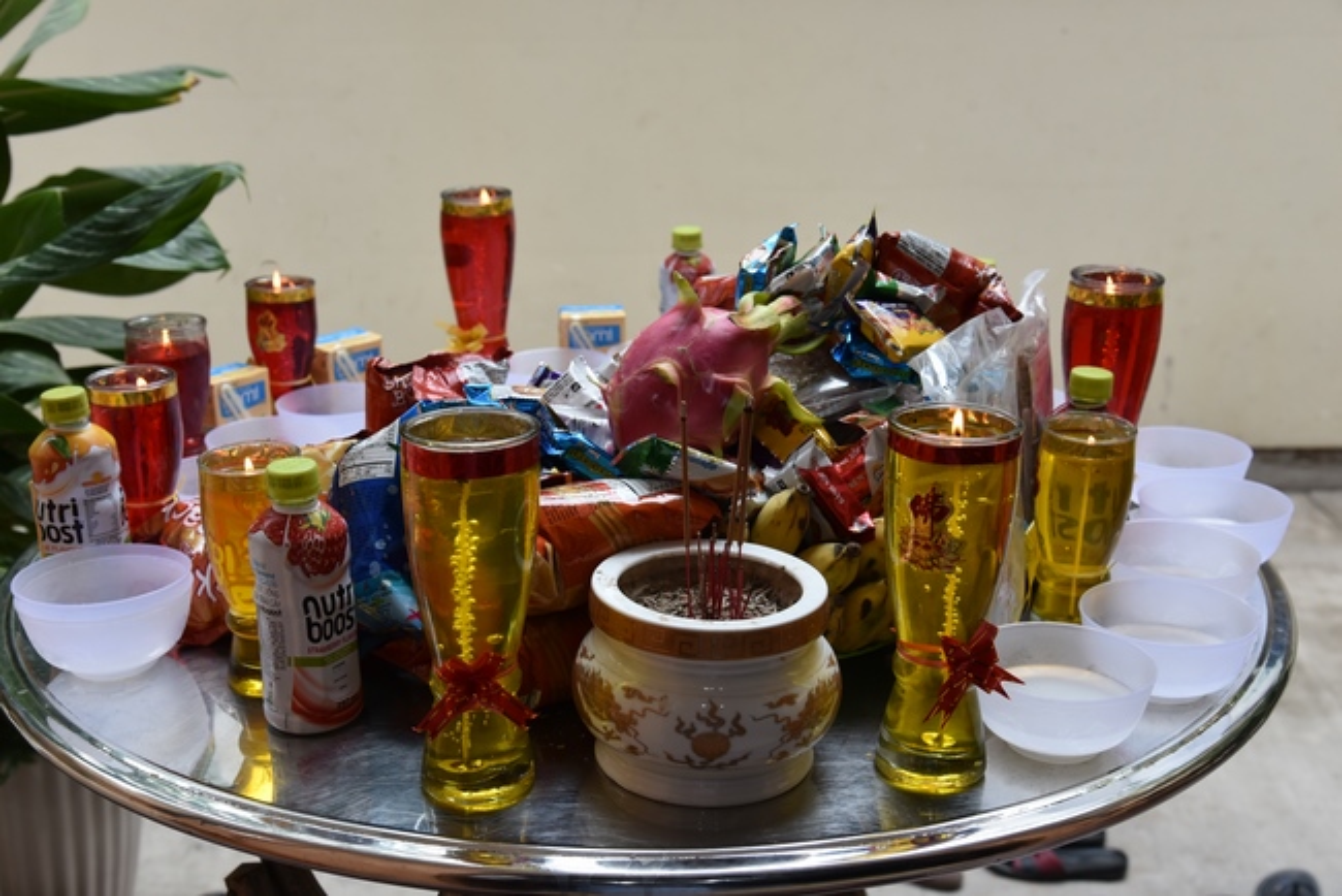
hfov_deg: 42.7
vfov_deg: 29.3
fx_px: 1715
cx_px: 671
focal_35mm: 46
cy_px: 448
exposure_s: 1/160
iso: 640
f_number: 6.3
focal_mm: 46
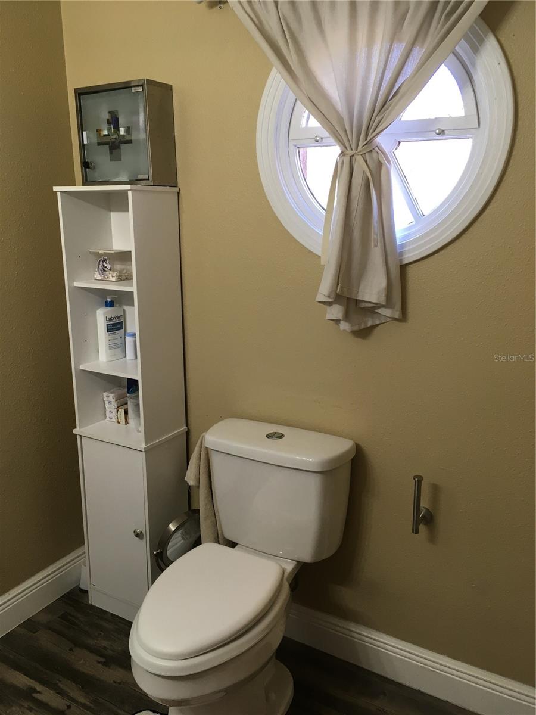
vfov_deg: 61.7
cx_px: 268
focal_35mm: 29
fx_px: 599
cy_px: 358
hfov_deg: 48.2
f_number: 2.2
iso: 32
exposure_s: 1/33
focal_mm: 4.15
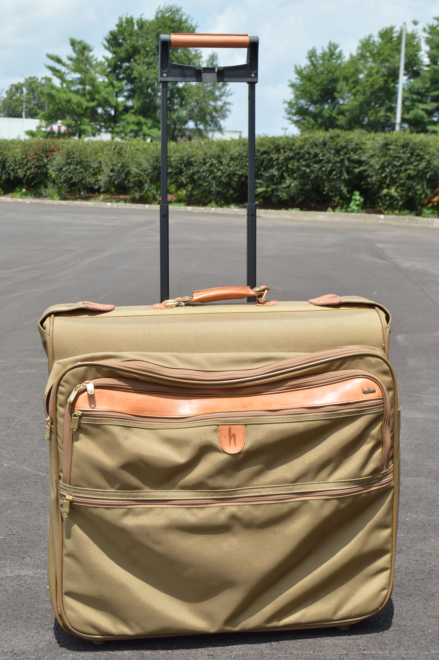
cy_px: 330
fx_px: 1044
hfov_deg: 23.7
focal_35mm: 57
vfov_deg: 35.1
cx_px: 220
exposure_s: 1/160
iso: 100
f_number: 8
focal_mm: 38
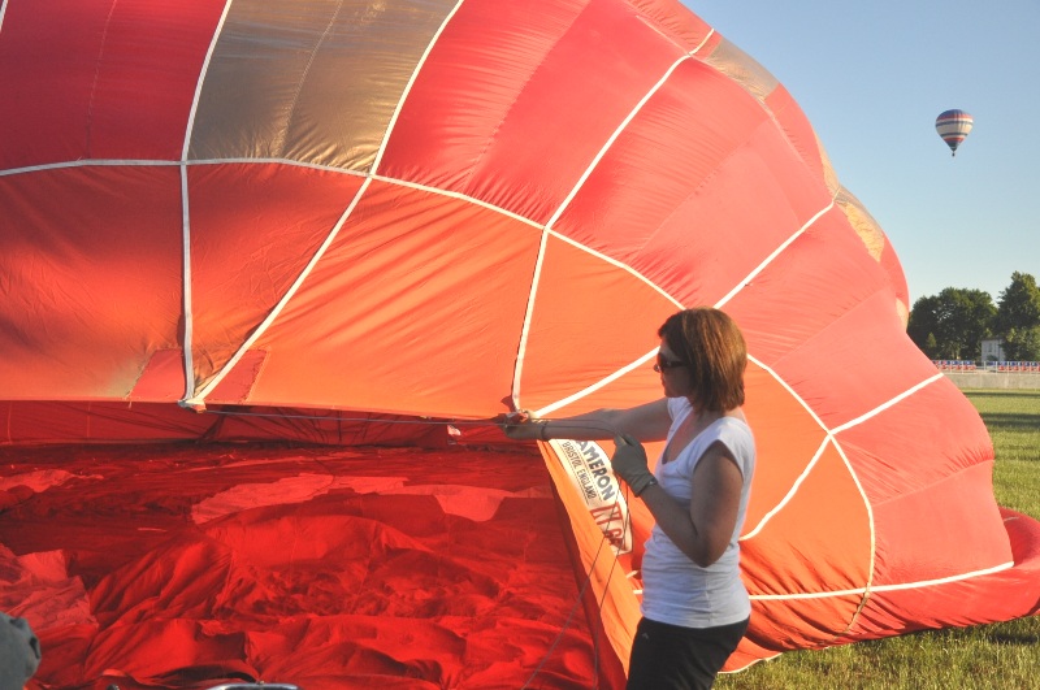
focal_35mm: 39
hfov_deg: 49.6
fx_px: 1125
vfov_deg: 34.1
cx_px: 520
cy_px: 345
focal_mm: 26
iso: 800
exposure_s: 1/2500
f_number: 4.5
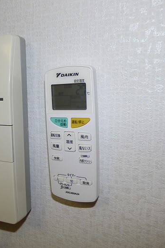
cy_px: 119
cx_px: 23
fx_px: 240
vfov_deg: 54.4
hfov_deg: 36.0
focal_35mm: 35
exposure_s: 1/125
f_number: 3
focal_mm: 4.25
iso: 200
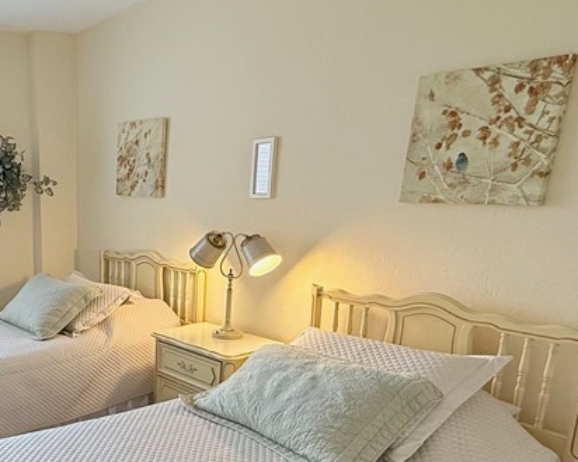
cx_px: 34
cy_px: 347
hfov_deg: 46.4
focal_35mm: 34
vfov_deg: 42.0
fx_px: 581
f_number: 2.2
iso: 100
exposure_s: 1/120
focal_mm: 2.22
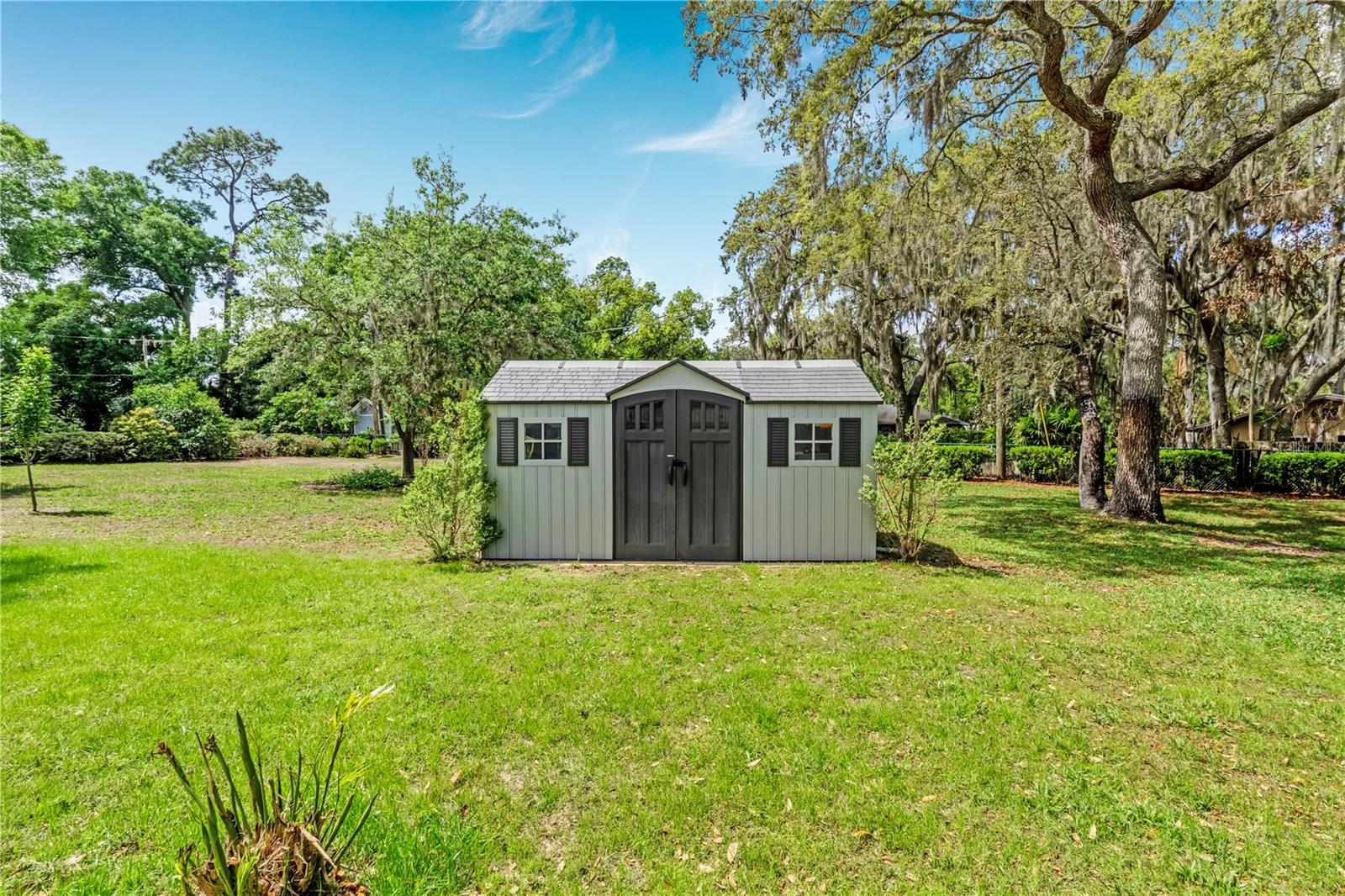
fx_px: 616
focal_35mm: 16
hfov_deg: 95.0
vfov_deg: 72.0
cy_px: 448
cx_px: 672
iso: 250
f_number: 9
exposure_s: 1/4000
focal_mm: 11
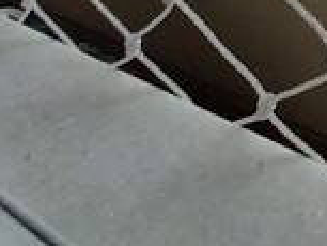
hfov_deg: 26.4
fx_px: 482
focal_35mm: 51
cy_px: -193
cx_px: 498
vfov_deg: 20.5
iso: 64
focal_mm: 1.42
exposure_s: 1/120
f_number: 2.2
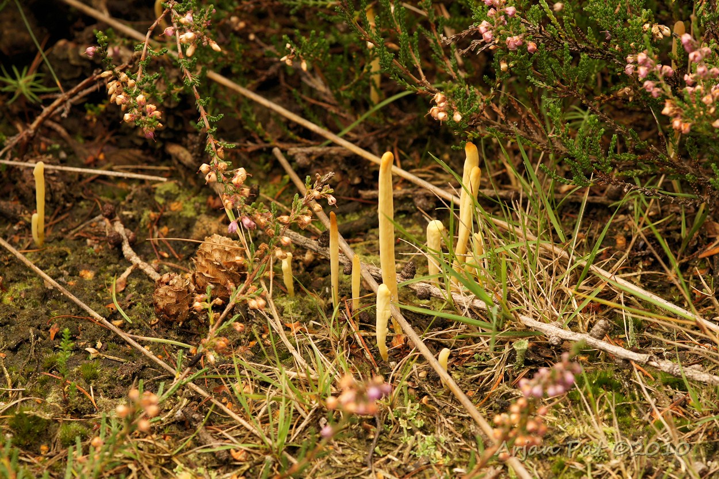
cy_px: 240
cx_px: 360
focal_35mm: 158
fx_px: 3145
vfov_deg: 8.7
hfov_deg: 13.0
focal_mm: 105
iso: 200
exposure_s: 1/60
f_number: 9
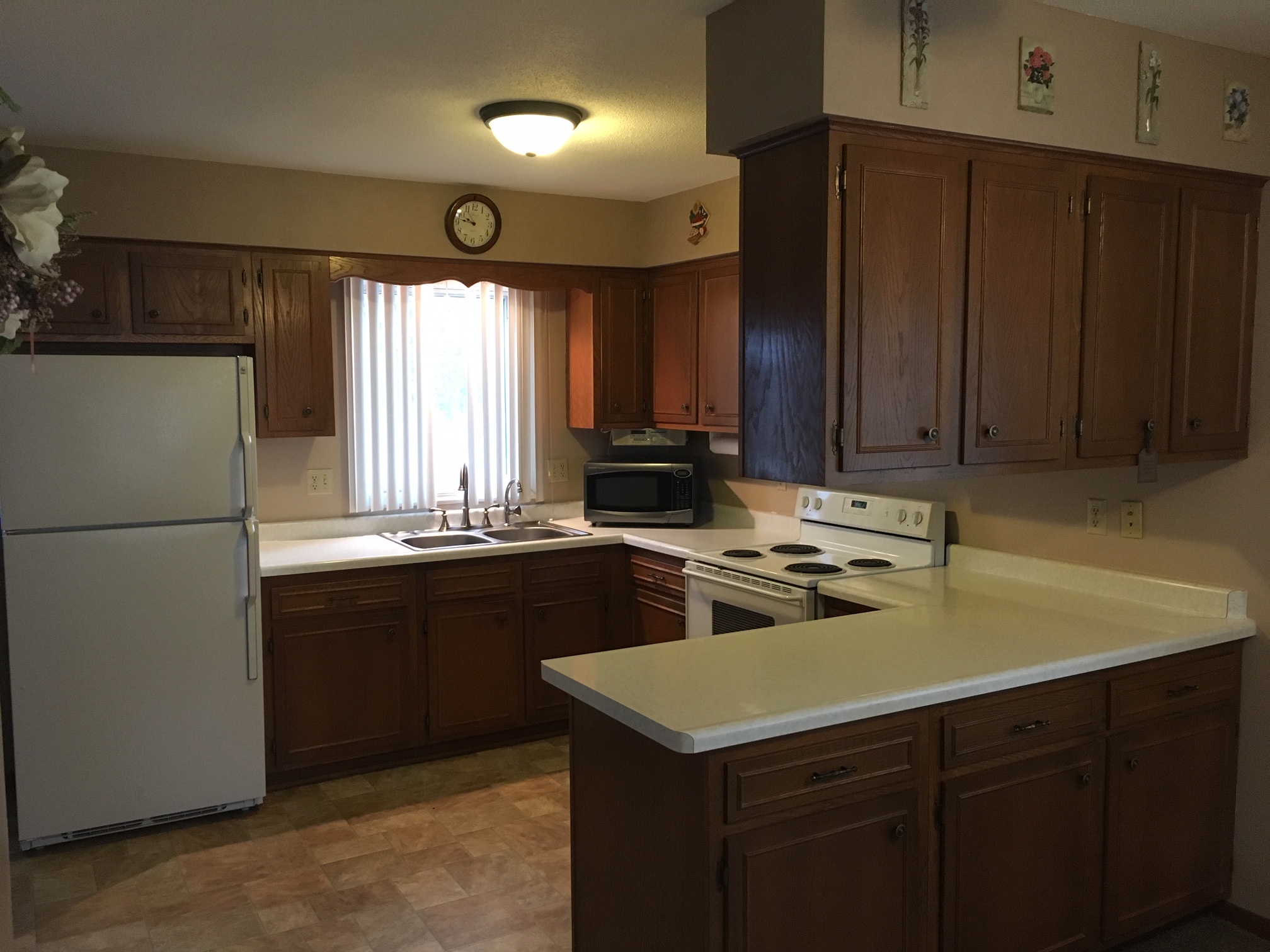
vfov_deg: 48.2
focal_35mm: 29
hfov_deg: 61.7
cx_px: 635
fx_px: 1064
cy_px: 476
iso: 200
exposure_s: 1/24
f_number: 2.2
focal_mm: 4.15
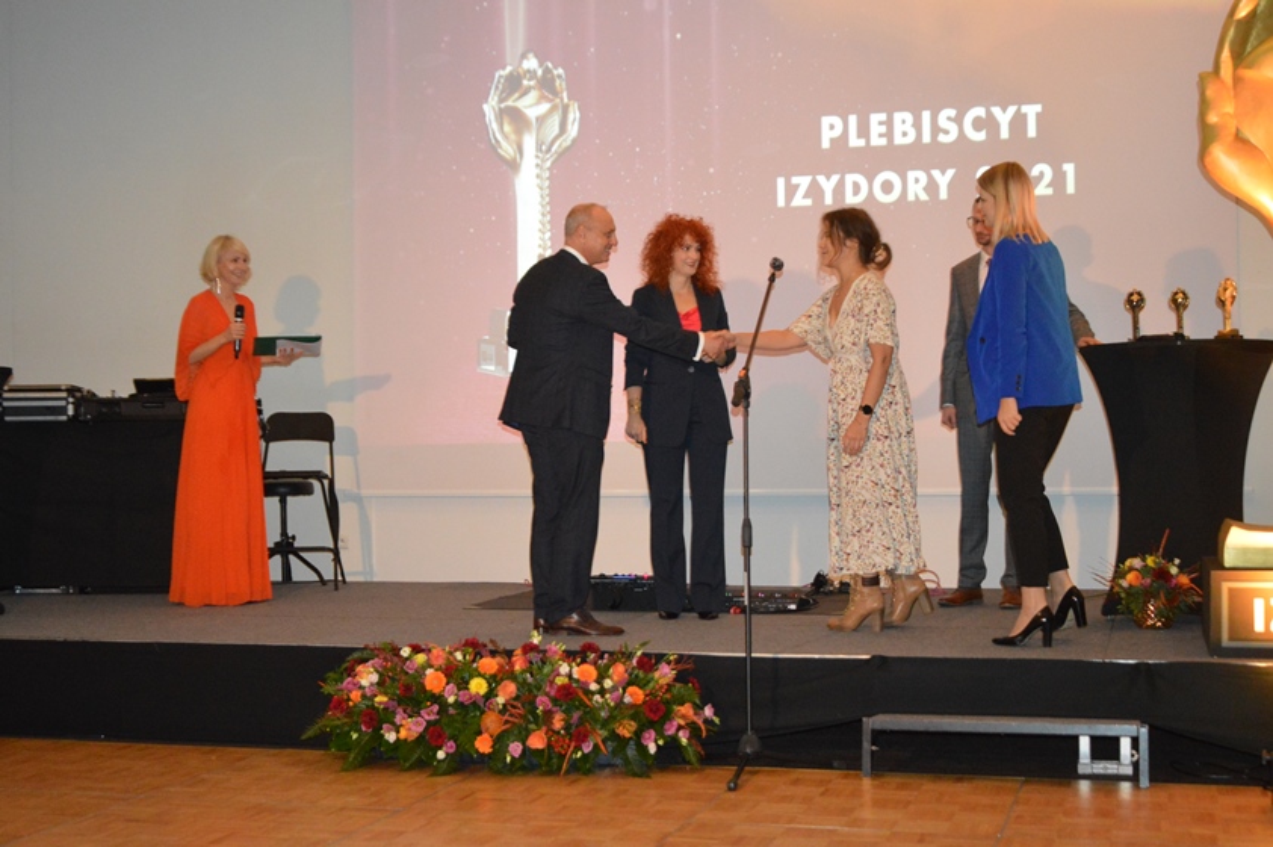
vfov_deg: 26.4
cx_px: 636
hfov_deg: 38.9
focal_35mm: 51
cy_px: 424
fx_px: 1802
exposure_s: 1/60
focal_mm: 34
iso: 3200
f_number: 4.2
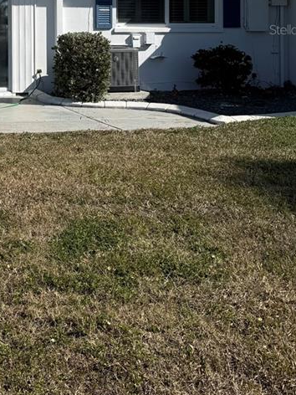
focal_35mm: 61
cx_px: -48
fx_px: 695
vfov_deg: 30.1
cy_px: 29
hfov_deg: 22.4
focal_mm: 6.76
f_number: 1.78
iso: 80
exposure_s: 1/7353
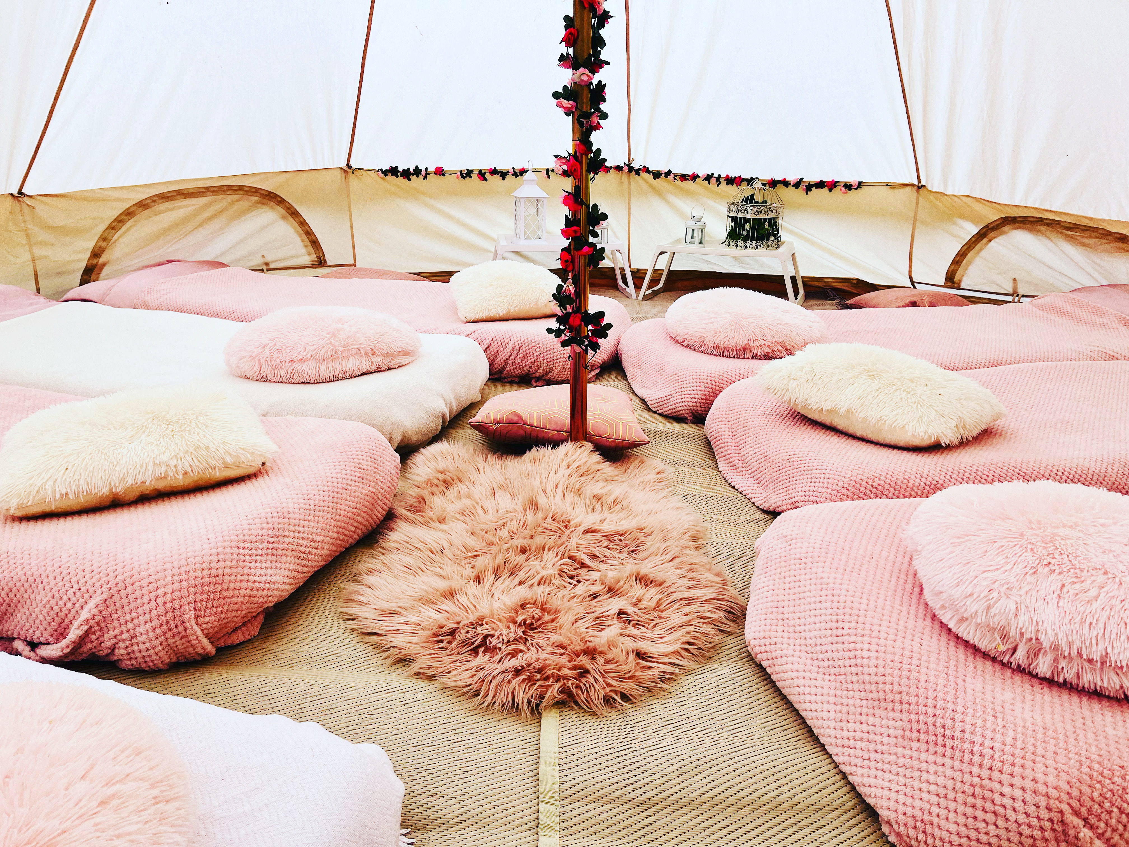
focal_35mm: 26
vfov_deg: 53.1
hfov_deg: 67.3
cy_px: 424
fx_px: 848
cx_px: 564
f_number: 1.6
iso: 40
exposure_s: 1/228
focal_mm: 5.1
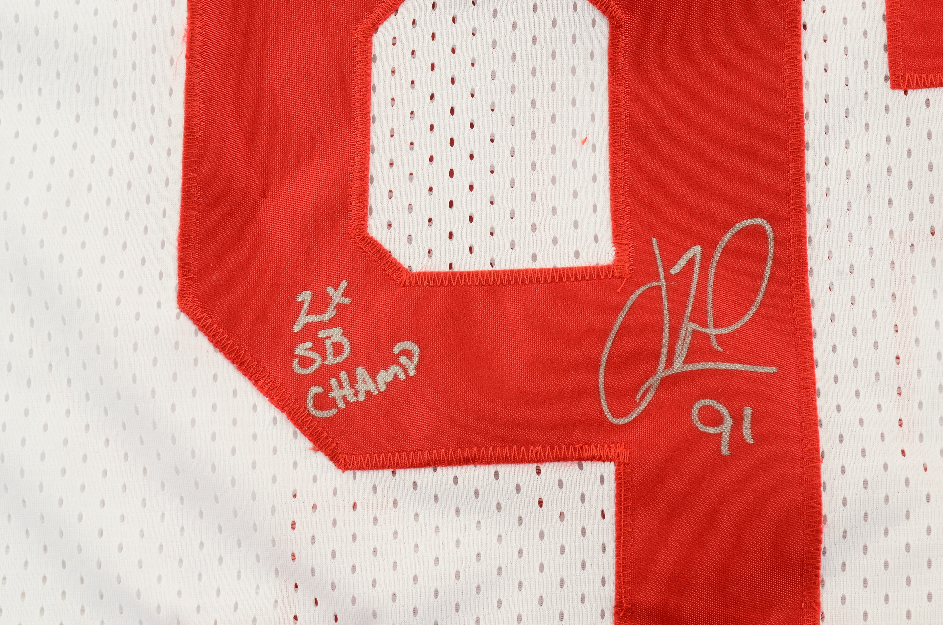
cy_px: 312
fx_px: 2157
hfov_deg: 24.7
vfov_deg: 16.5
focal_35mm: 82
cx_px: 472
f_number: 16
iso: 320
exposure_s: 1/60
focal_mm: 55
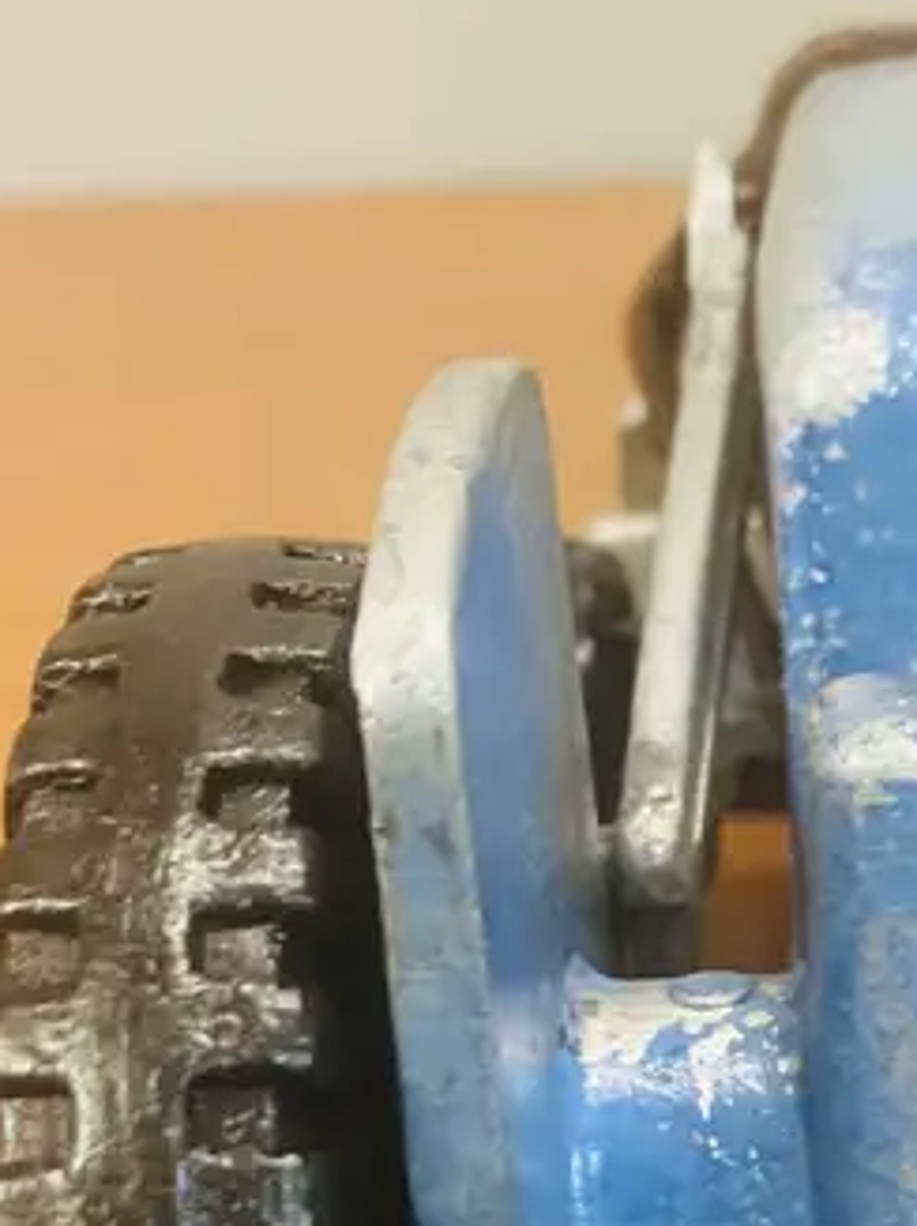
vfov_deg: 21.9
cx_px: 1018
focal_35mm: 88
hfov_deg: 16.3
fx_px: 3112
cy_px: 1049
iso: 320
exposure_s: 1/50
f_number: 1.8
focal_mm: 3.99
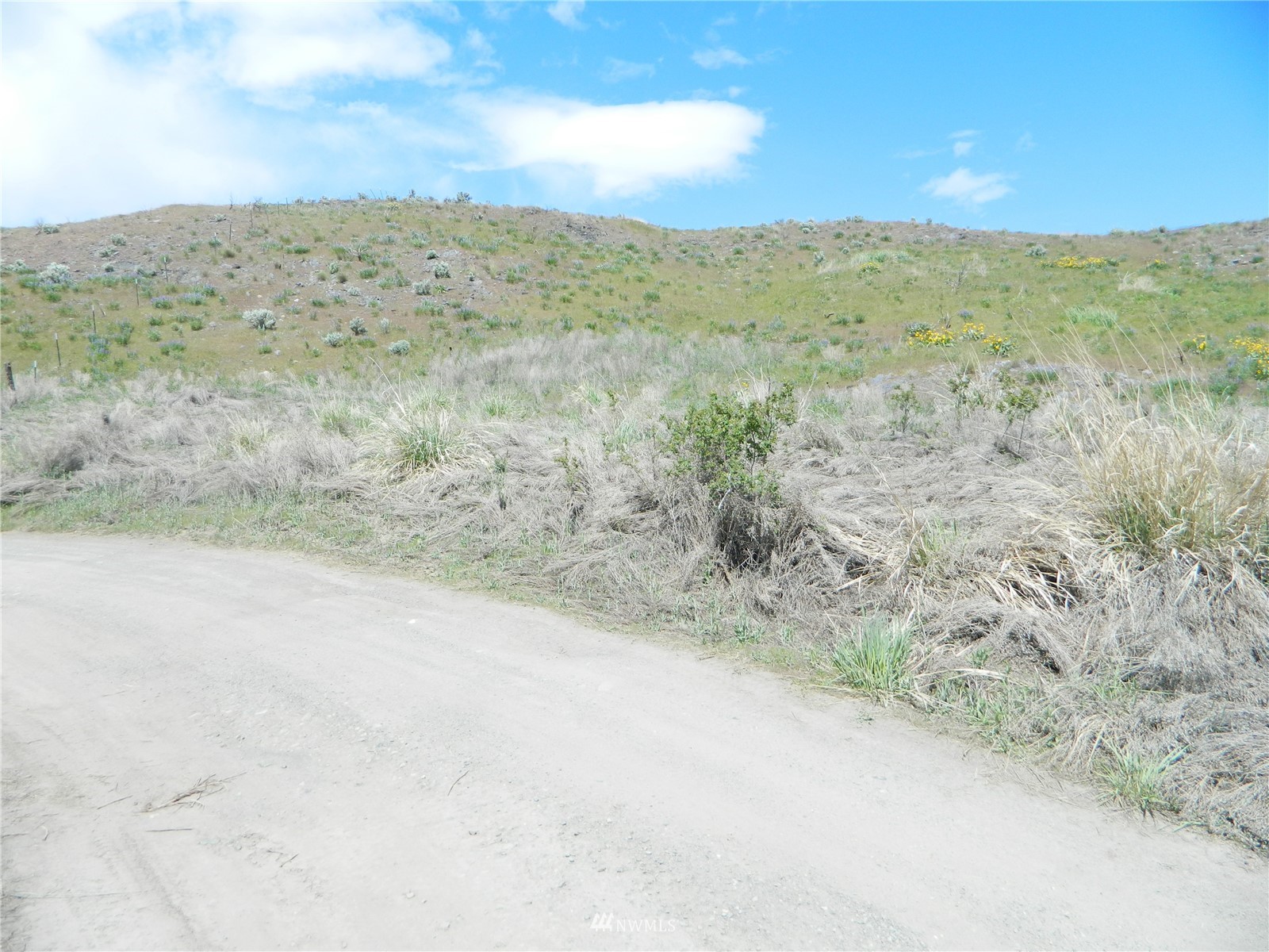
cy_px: 476
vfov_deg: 54.9
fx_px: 916
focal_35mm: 25
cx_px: 634
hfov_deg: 69.4
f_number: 3.1
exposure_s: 1/800
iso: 80
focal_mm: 4.5
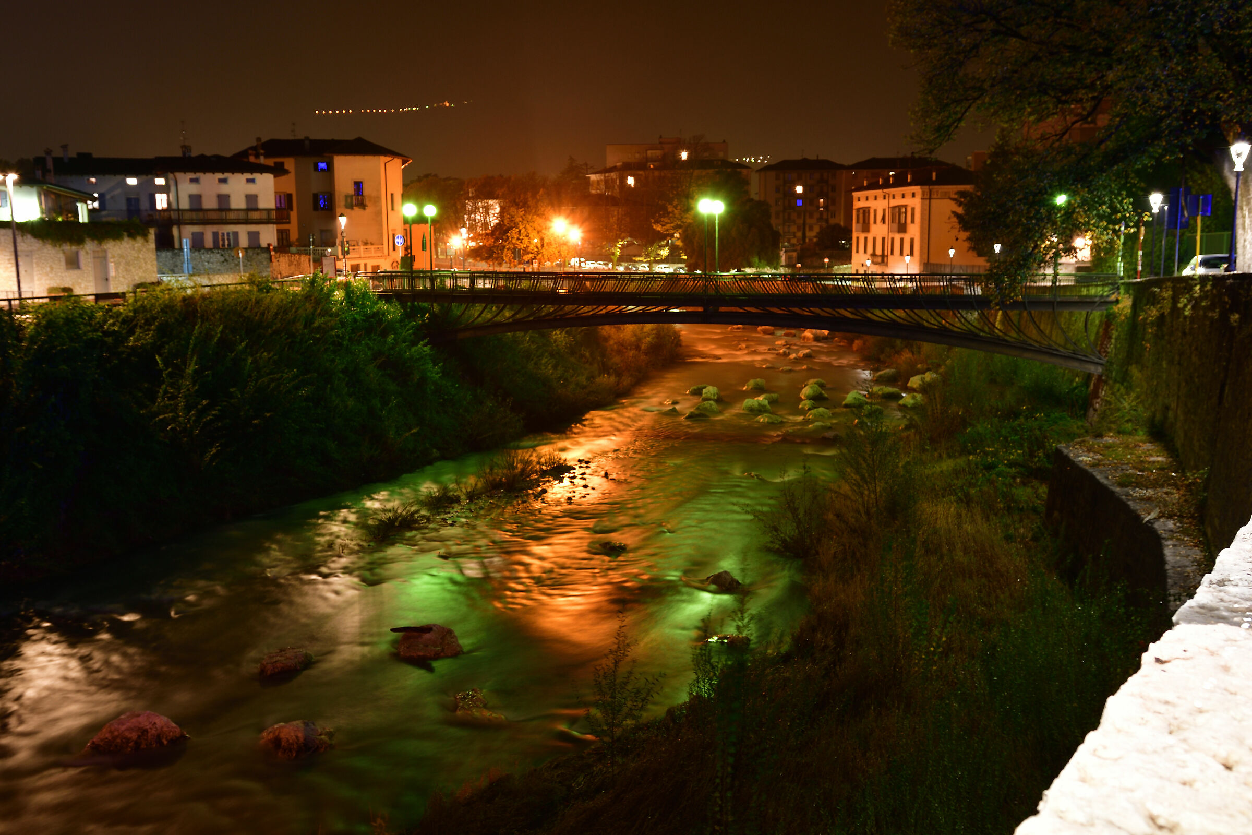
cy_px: 418
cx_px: 626
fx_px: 1182
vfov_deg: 38.9
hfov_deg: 55.8
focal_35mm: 34
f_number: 4.5
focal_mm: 23
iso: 100
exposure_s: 15
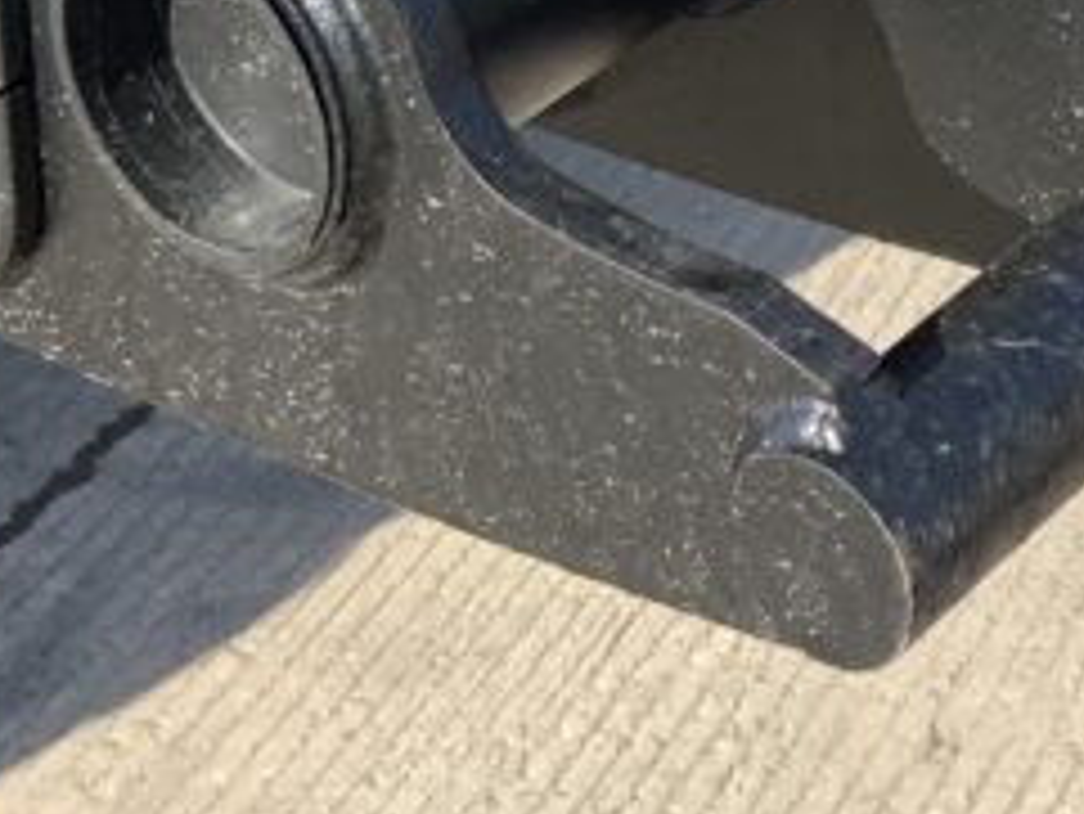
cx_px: 1300
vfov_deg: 11.1
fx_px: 3854
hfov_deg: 15.4
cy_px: -747
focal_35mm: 123
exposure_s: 1/997
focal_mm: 3
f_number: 1.8
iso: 16
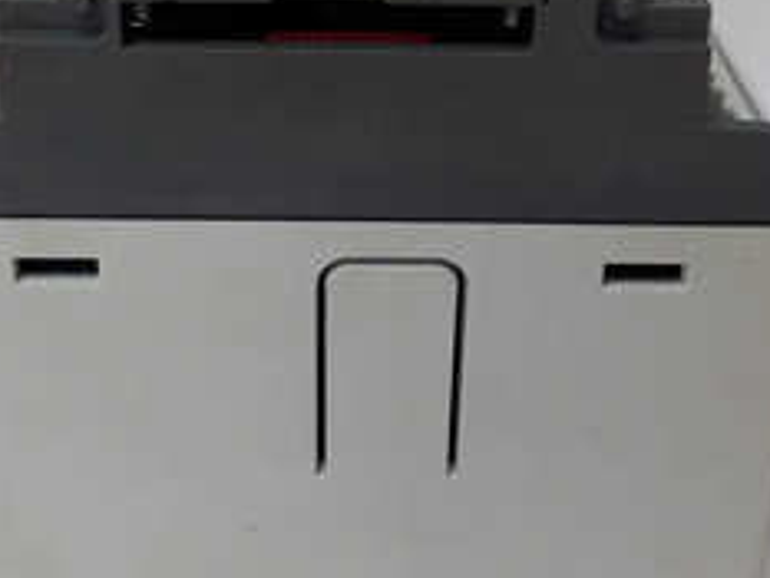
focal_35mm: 58
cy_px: 173
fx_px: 1291
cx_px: 370
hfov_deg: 33.2
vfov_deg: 25.1
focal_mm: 3.79
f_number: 2
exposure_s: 1/33
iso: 224
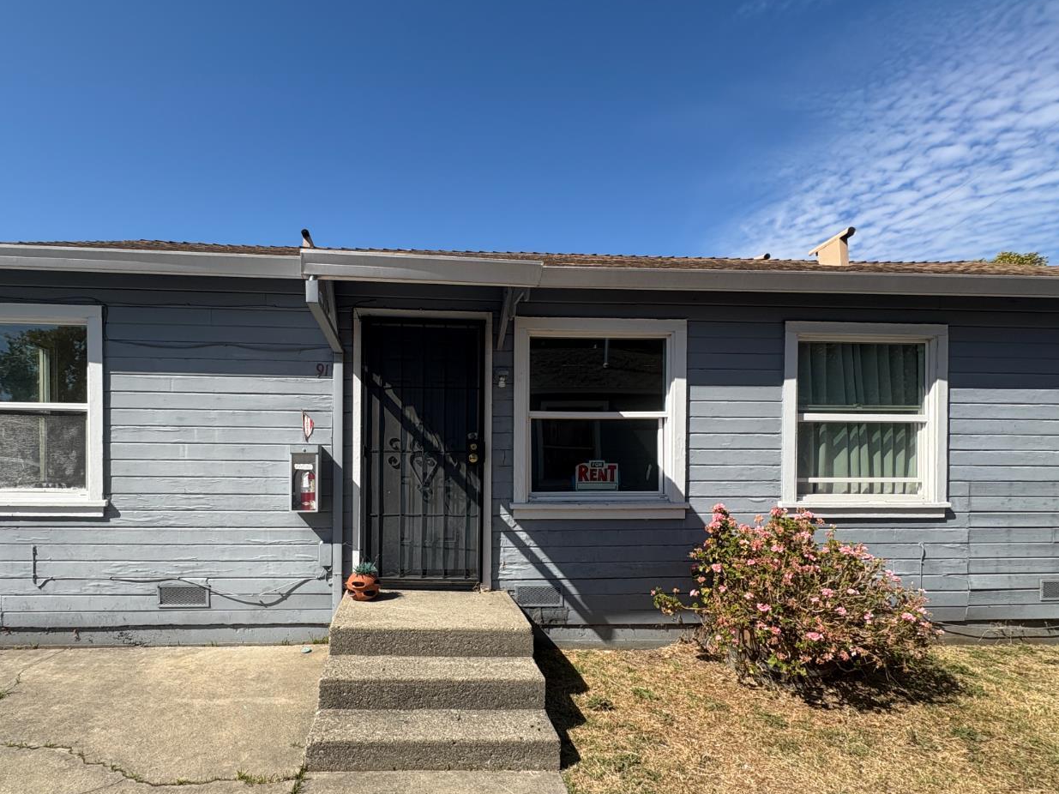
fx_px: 520
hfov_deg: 90.1
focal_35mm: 17
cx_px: 436
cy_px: 460
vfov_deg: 74.2
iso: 50
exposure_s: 1/1395
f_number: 2.2
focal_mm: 2.22
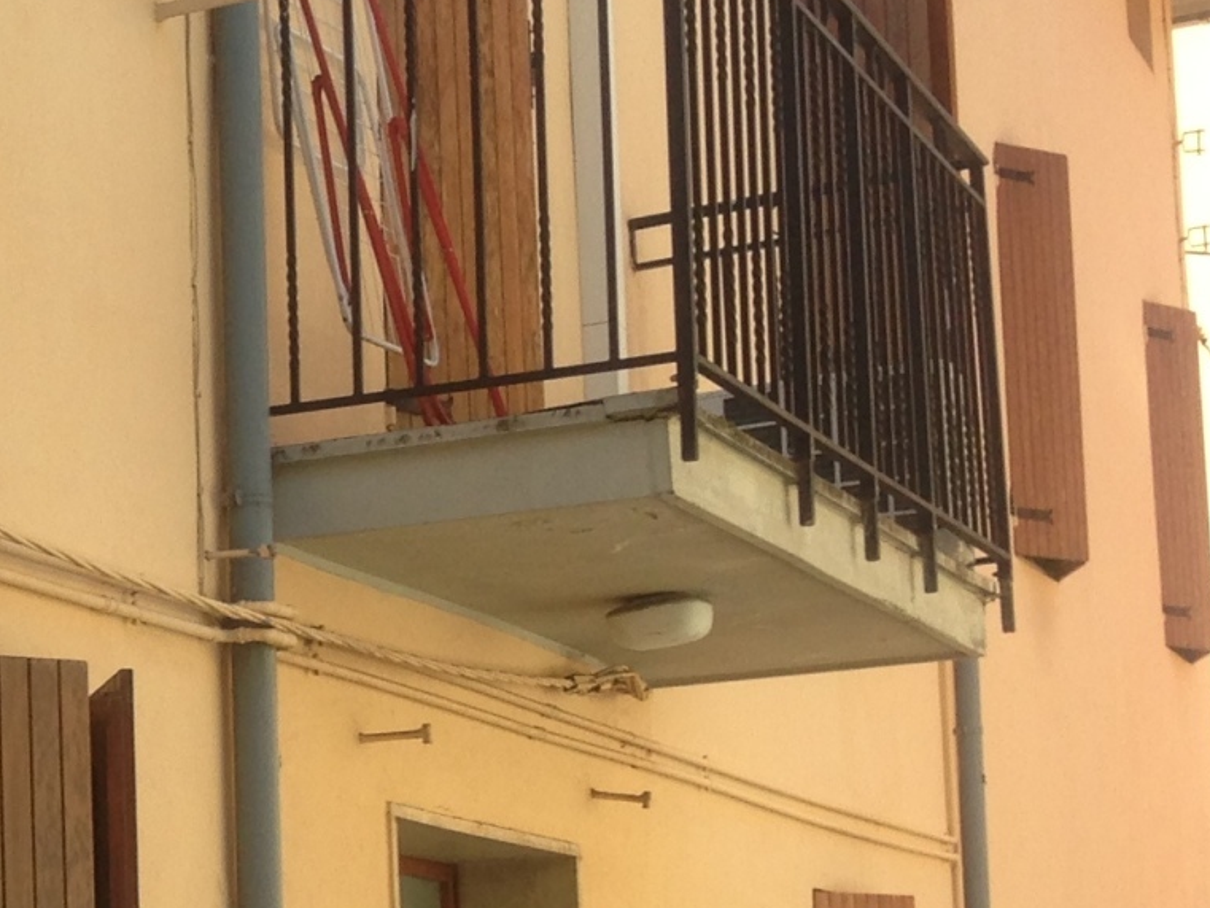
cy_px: 854
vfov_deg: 13.2
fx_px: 3881
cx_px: -588
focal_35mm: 111
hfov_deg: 16.2
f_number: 2.4
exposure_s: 1/321
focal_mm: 4.13
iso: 50
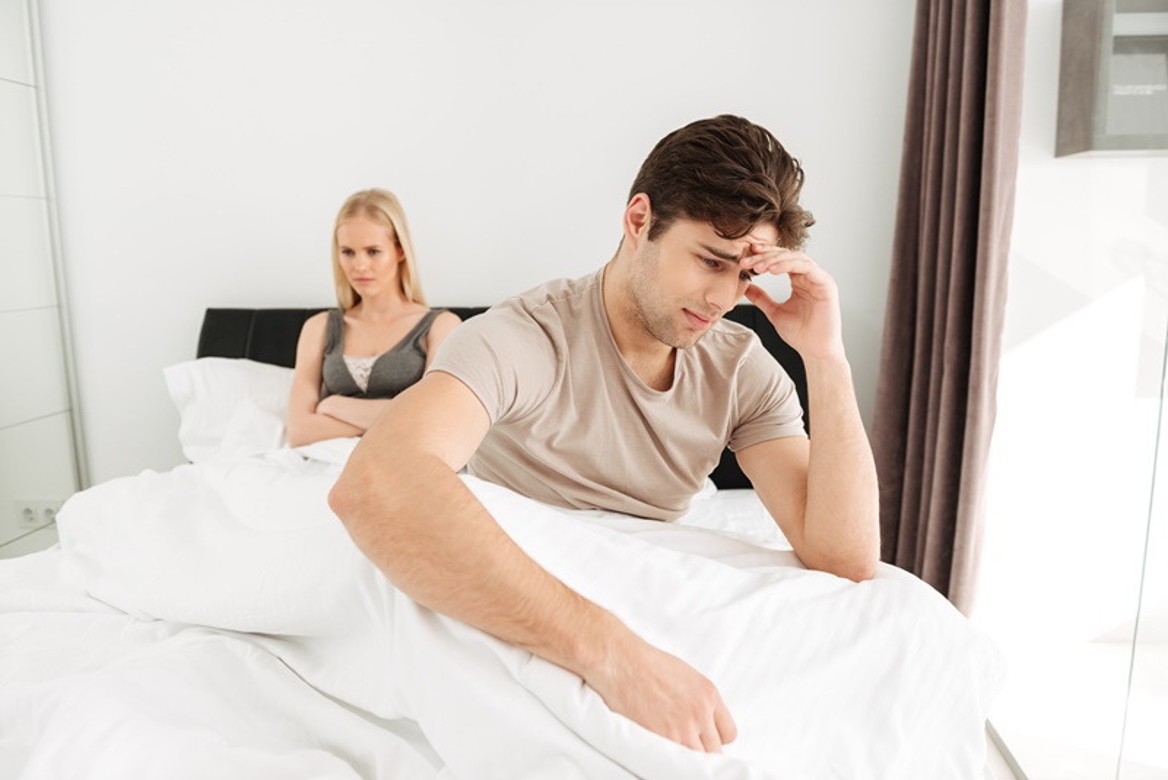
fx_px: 876
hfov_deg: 67.4
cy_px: 390
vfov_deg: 48.0
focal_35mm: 27
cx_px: 584
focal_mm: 27
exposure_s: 1/320
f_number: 3.2
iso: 400
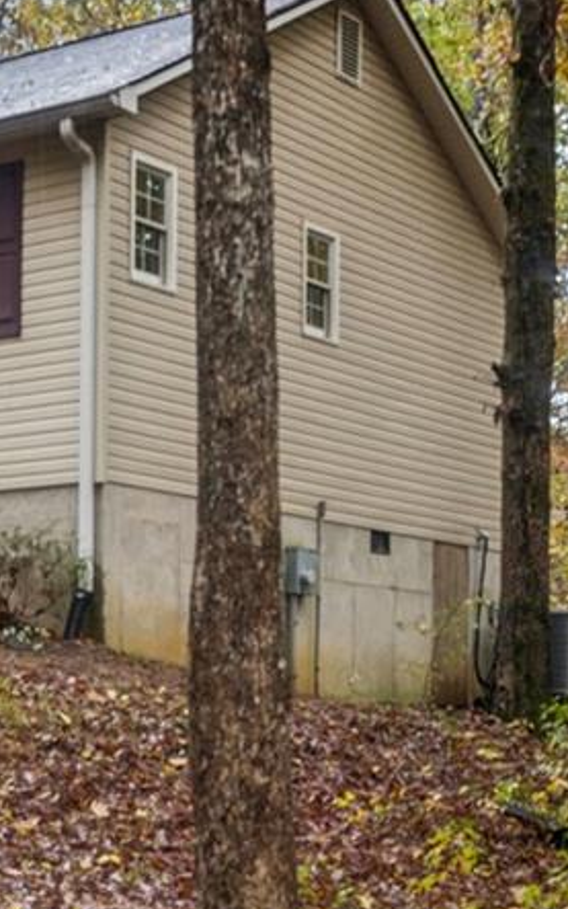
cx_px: -232
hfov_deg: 15.3
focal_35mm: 80
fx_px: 1981
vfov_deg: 25.6
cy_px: 260
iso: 100
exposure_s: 1/25
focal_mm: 34
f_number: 5.6
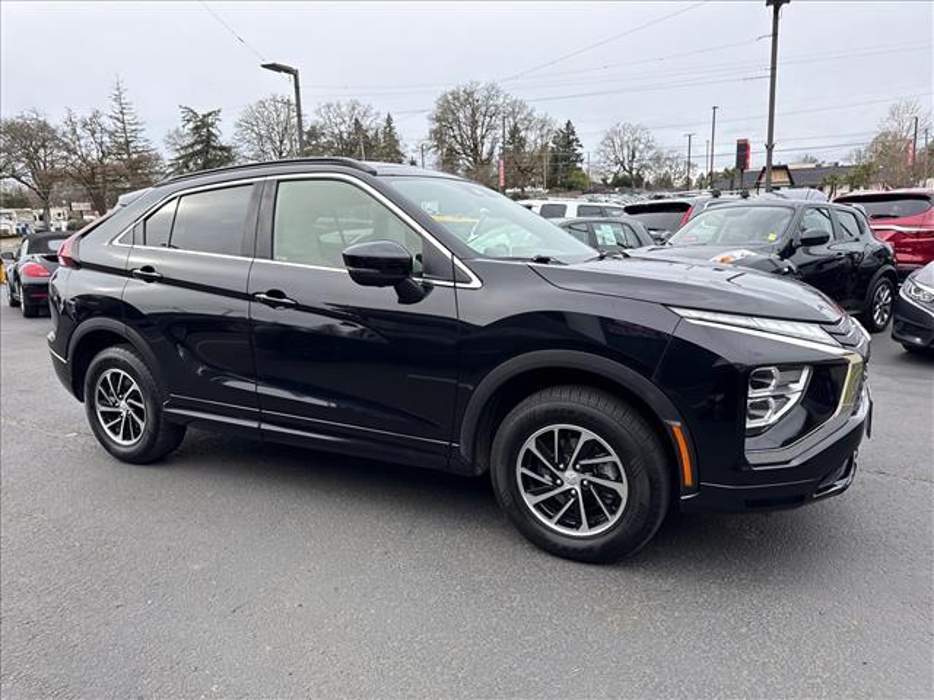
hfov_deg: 71.6
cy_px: 350
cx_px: 467
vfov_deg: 56.8
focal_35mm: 24
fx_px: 648
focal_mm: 6.76
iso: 80
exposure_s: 1/1075
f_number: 1.78
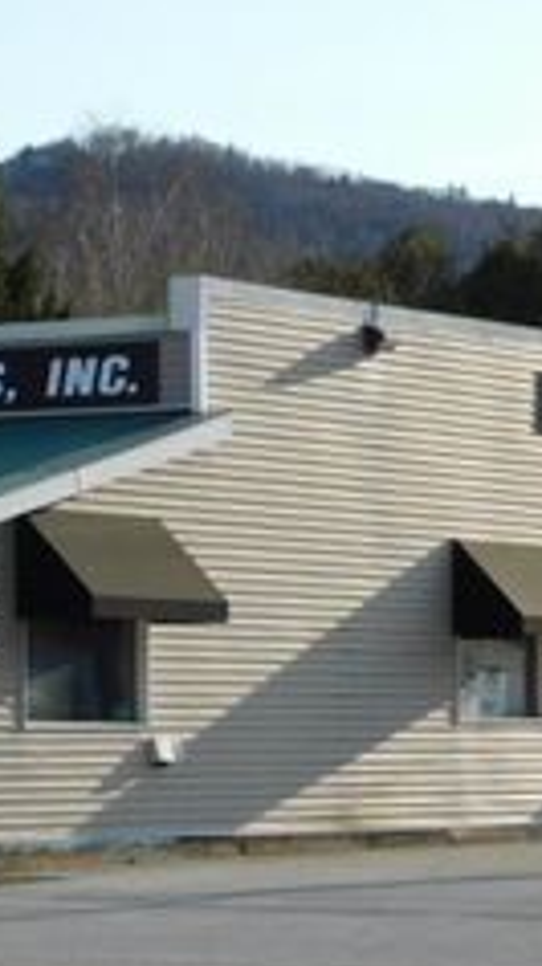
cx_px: 143
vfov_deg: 13.2
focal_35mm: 163
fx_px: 4172
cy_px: 679
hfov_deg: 7.4
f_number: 4.3
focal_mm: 12.6
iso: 125
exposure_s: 1/800
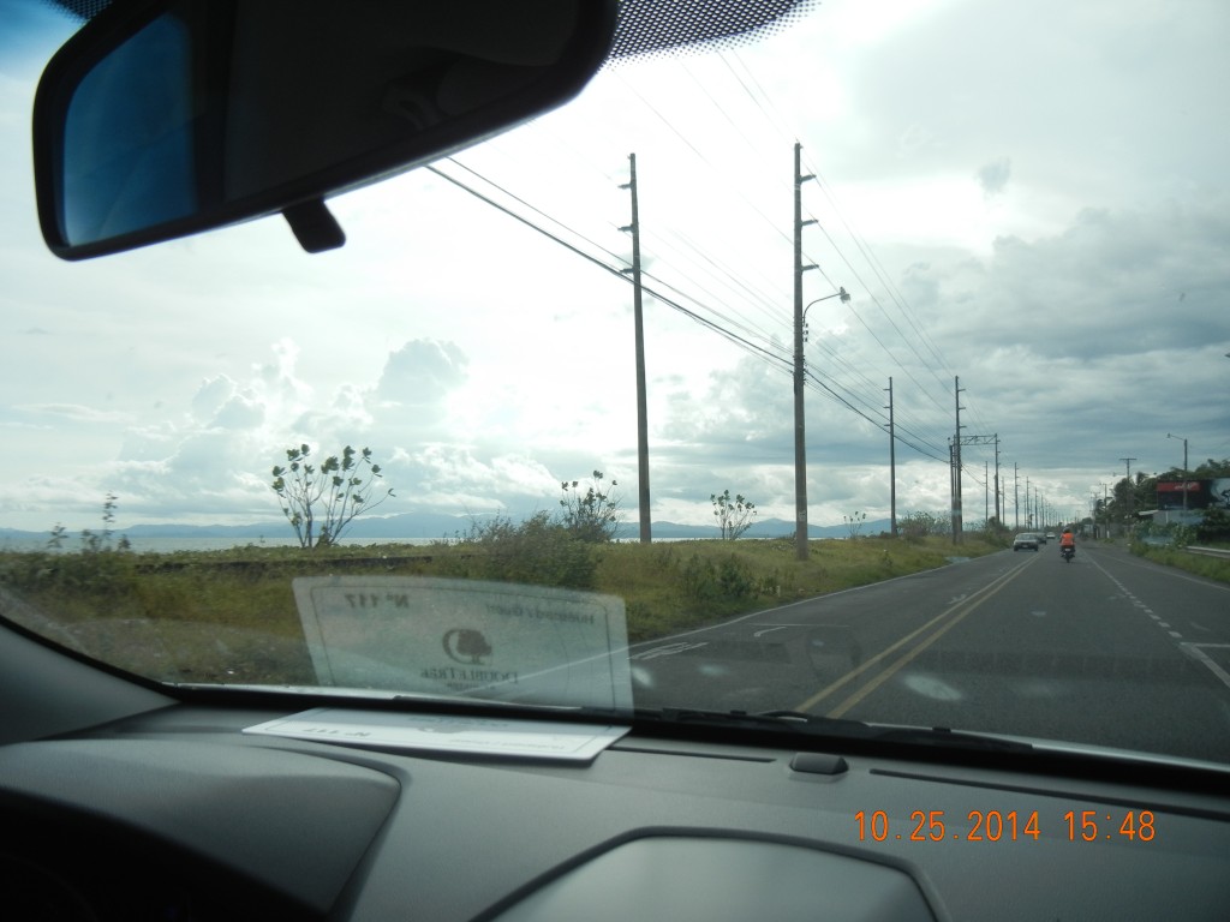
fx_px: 1066
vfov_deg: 46.8
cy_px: 461
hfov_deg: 60.0
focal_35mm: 30
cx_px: 615
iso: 160
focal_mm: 5.4
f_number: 7
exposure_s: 1/386
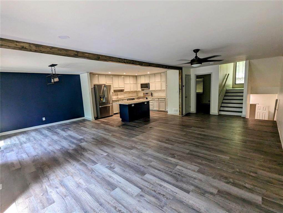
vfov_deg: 78.2
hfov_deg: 94.4
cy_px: 106
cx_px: 142
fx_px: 131
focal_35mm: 16
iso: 181
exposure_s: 1/62.7
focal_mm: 2.35
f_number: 2.2
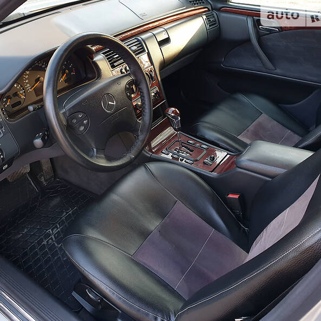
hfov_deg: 52.2
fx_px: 325
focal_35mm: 31
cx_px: 130
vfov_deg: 52.5
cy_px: 159
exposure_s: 1/50
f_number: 2.4
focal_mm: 4.3
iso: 125
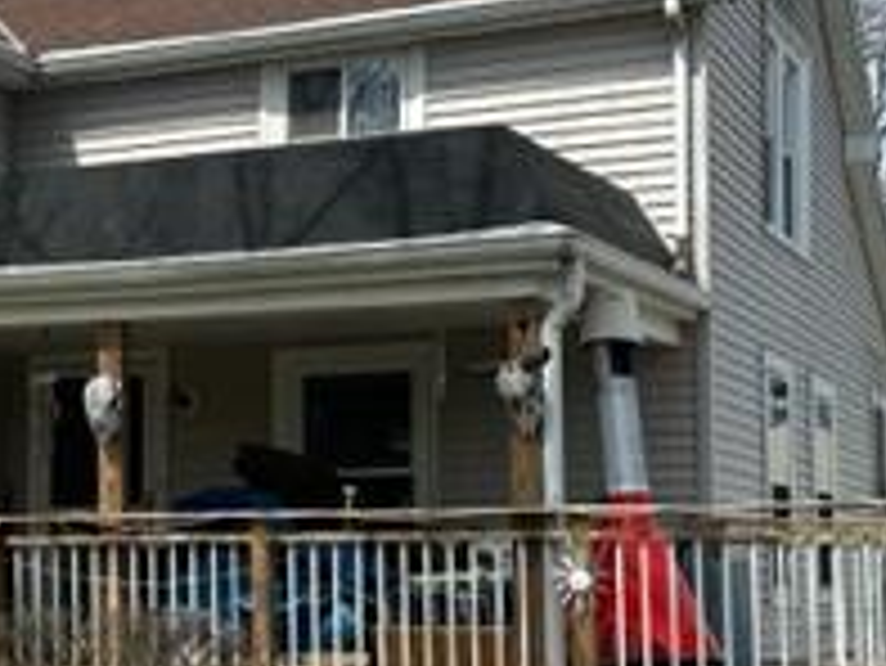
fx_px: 1998
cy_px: 418
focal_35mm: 78
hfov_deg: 24.4
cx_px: 121
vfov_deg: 18.9
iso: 80
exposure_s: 1/5263
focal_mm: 6.86
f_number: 1.78
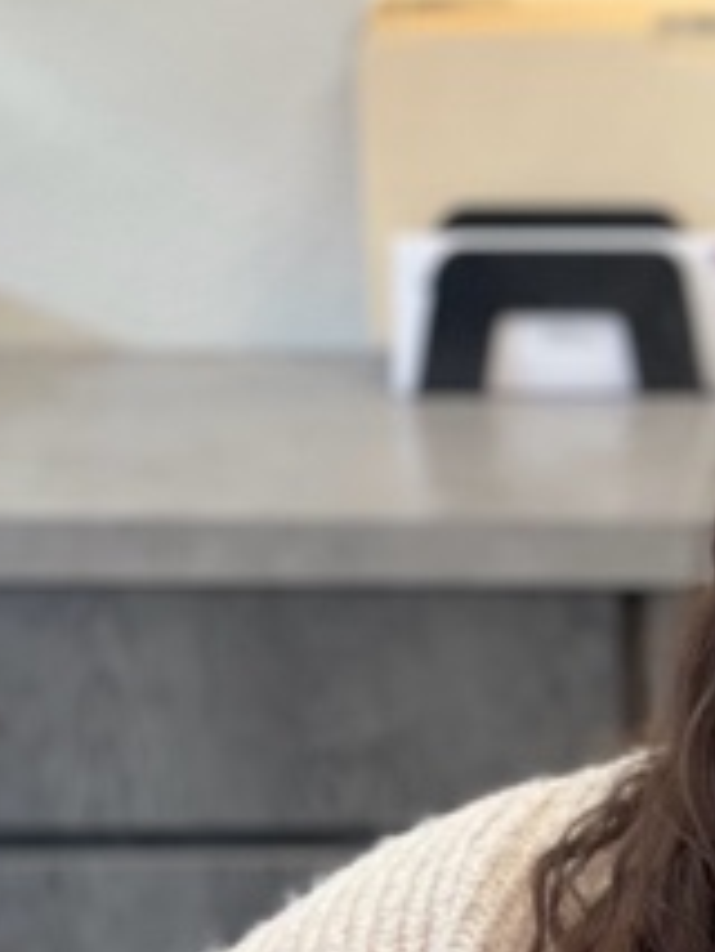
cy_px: 818
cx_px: 1001
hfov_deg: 9.3
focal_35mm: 156
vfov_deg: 12.6
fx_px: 4292
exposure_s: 1/120
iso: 200
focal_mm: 6
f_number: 2
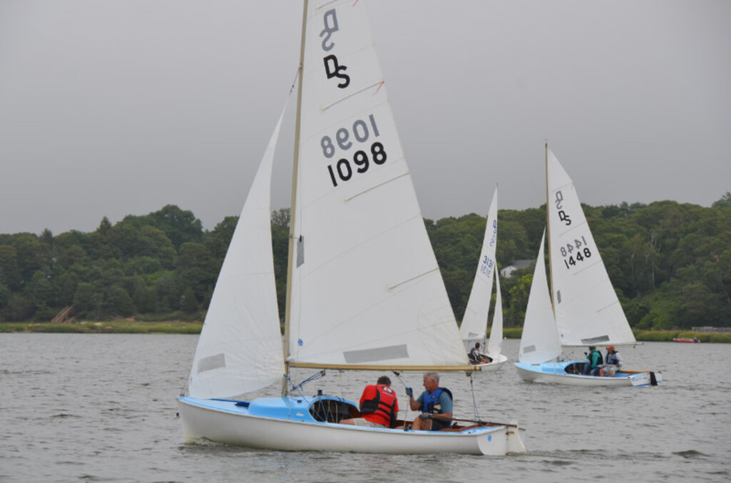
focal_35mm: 158
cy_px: 242
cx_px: 366
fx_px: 3190
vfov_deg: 8.7
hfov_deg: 13.1
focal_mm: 105
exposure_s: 1/320
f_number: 9
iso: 100
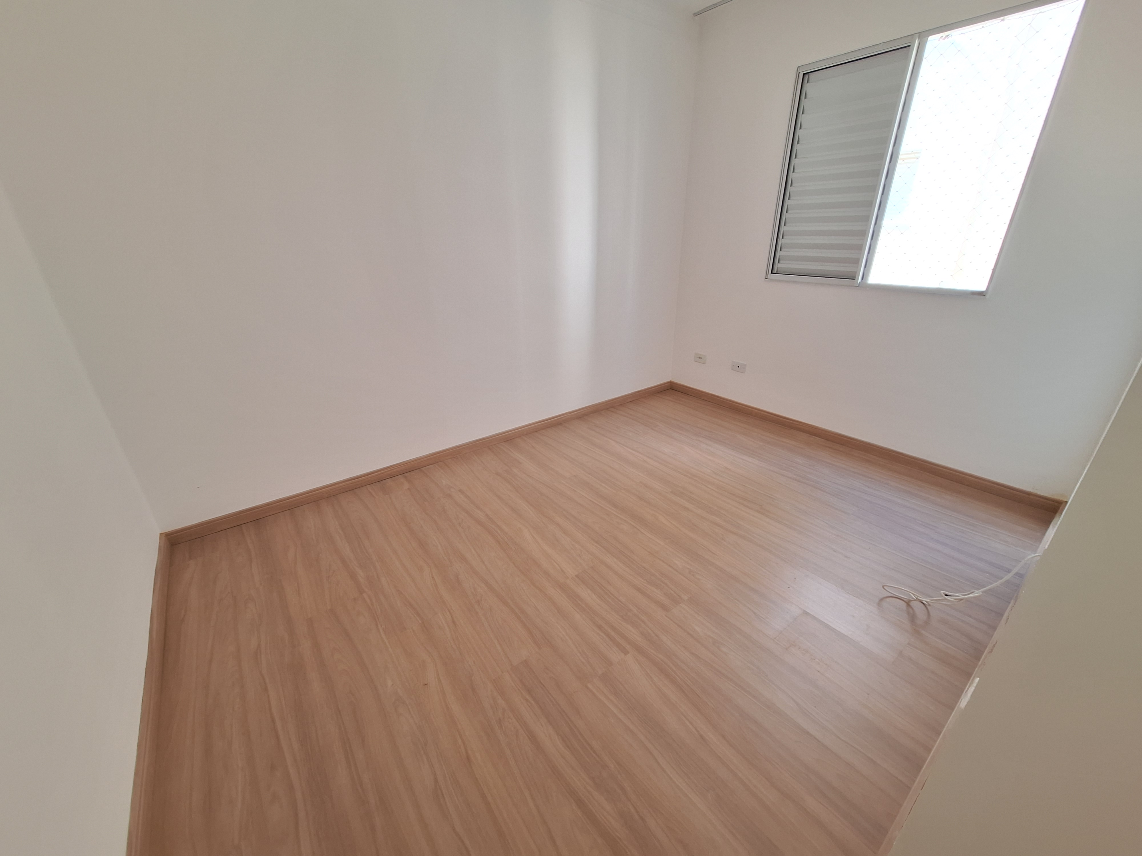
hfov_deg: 106.2
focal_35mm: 13
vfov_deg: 89.9
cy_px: 428
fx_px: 429
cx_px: 571
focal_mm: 1.74
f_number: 2.2
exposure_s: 1/40
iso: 50
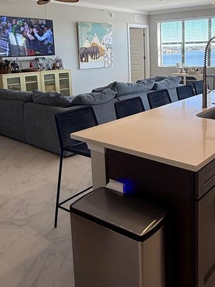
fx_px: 290
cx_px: 152
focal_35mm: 35
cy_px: 91
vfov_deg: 51.5
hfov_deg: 39.9
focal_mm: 2.22
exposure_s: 1/120
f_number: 2.2
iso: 100
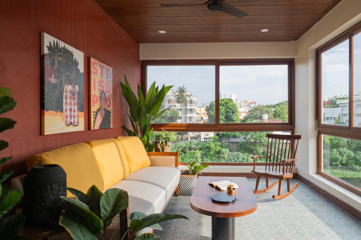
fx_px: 220
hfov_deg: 78.6
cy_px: 120
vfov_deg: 57.2
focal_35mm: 22
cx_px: 180
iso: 1600
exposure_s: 1/6400
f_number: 2.8
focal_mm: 22
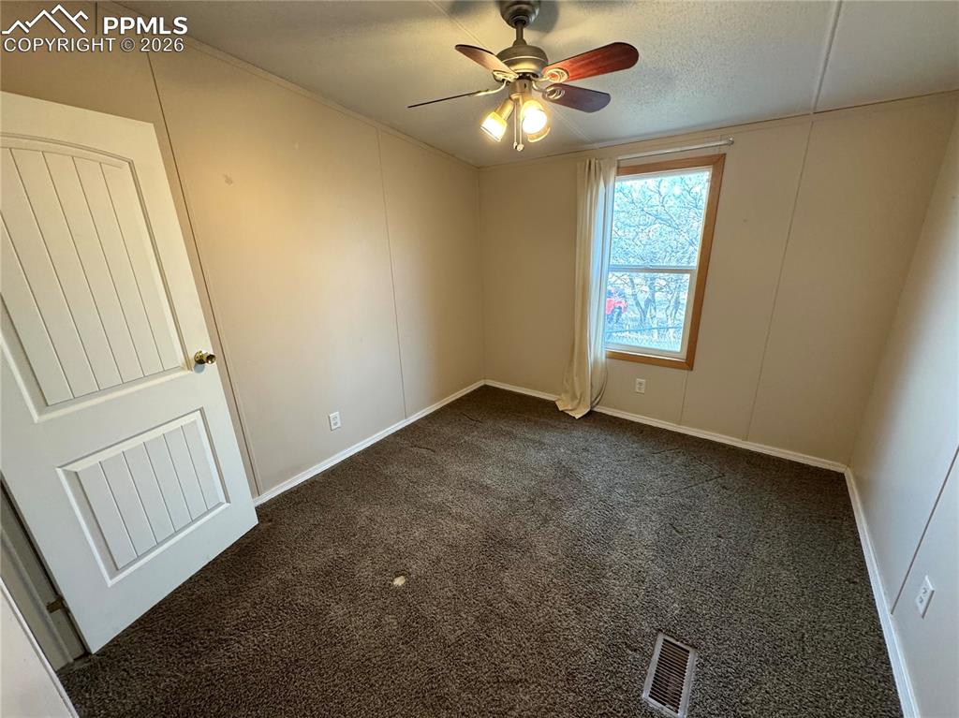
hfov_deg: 102.1
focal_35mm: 14
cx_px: 480
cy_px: 359
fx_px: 388
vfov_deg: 85.6
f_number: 2.2
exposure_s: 1/60
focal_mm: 2.22
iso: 250
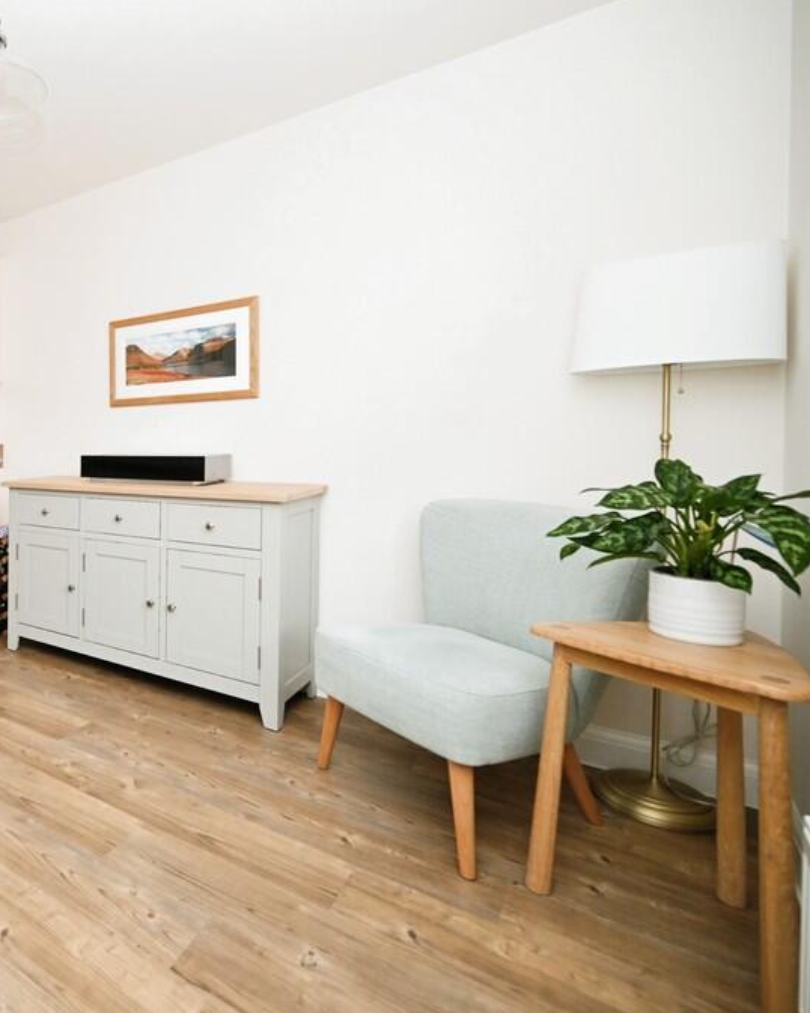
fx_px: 600
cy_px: 508
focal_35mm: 20
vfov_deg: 80.4
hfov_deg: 56.8
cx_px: 56
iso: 1600
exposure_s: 1/60
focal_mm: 14
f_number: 4
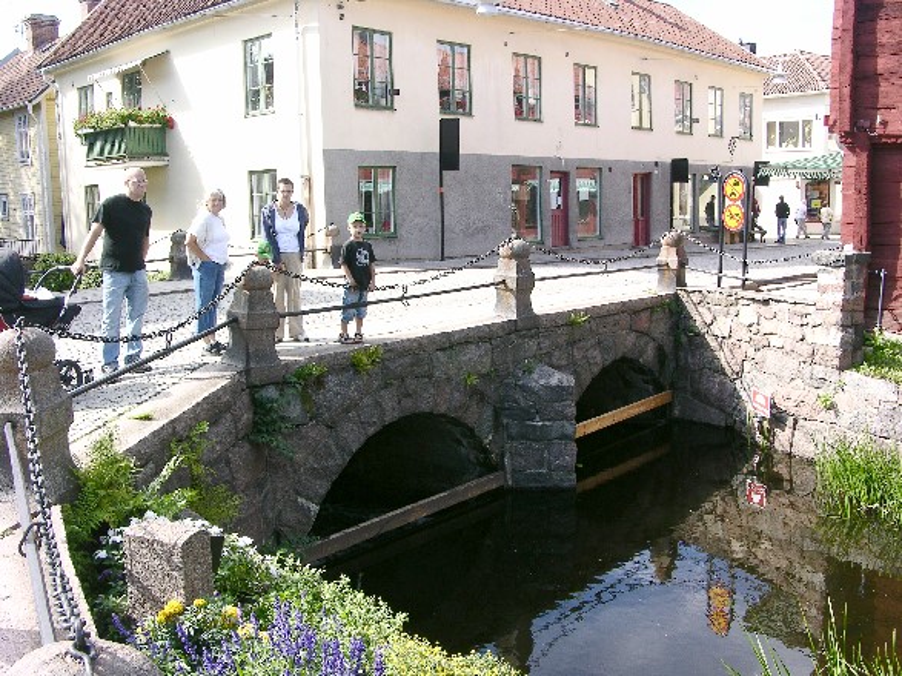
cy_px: 338
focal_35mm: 35
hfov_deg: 52.6
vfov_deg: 40.7
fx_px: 912
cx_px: 451
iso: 50
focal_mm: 8.9
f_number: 5.6
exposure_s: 1/75.5
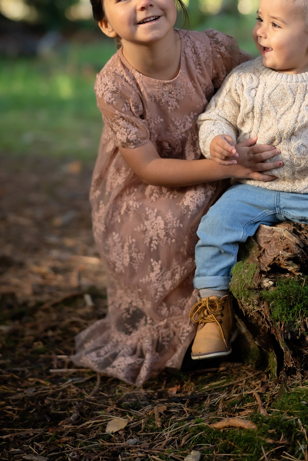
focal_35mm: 89
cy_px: 113
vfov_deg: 22.6
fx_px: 1142
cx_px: 225
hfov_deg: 15.3
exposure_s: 1/800
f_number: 1.6
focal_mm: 50
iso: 1250
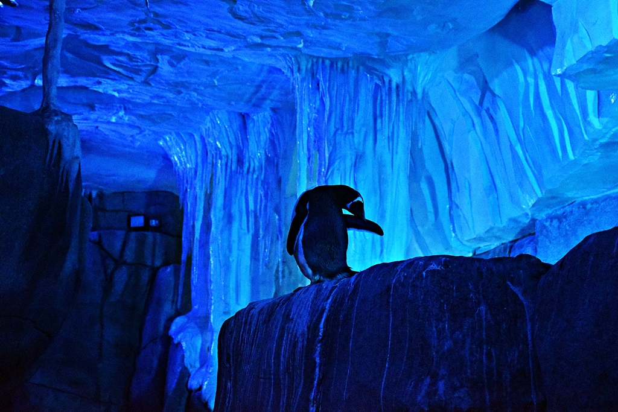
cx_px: 309
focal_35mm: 68
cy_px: 206
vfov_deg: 20.2
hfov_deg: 29.9
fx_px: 1159
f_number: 4.5
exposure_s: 1/50
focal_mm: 45
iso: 12800
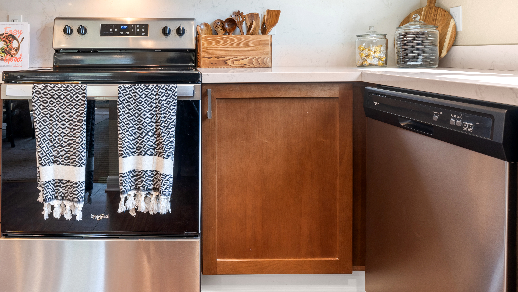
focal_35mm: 27
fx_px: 371
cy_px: 59
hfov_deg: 68.4
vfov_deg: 41.1
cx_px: 184
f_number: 8
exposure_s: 1/2
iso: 200
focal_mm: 18
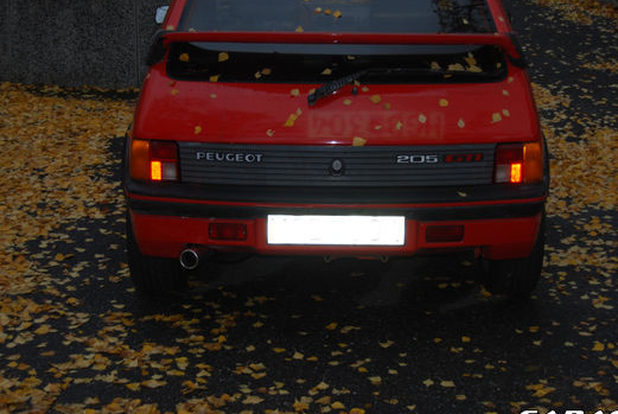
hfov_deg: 28.8
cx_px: 342
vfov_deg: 19.5
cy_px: 174
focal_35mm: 70
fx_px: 1203
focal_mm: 38
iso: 200
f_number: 4.8
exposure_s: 1/60
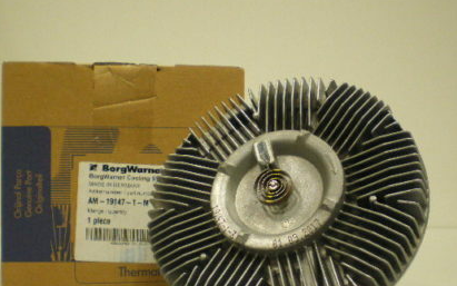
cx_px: 209
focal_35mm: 50
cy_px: 162
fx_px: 623
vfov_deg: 25.8
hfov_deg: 40.3
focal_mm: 6.3
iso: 400
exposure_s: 1/10
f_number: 3.1
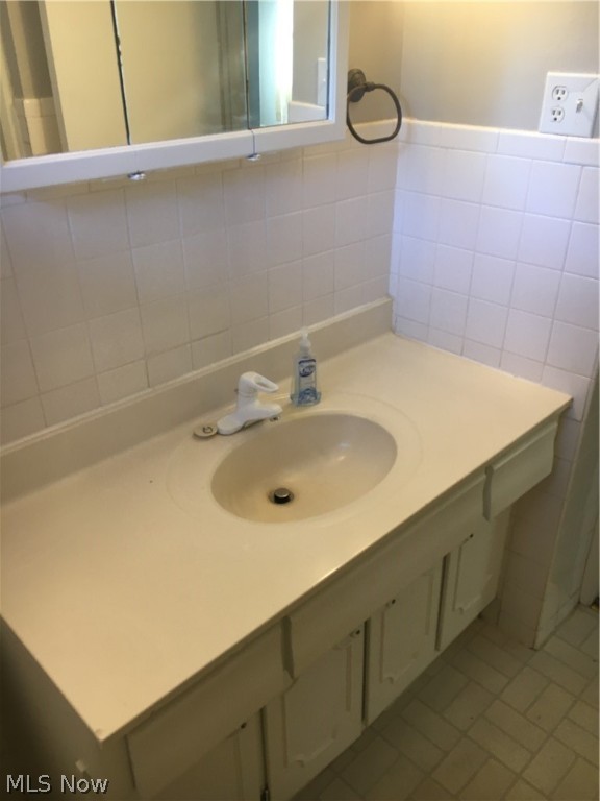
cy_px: 400
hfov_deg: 48.2
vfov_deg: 61.7
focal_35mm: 29
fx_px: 670
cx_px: 300
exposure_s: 1/30
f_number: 2.2
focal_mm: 4.15
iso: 64
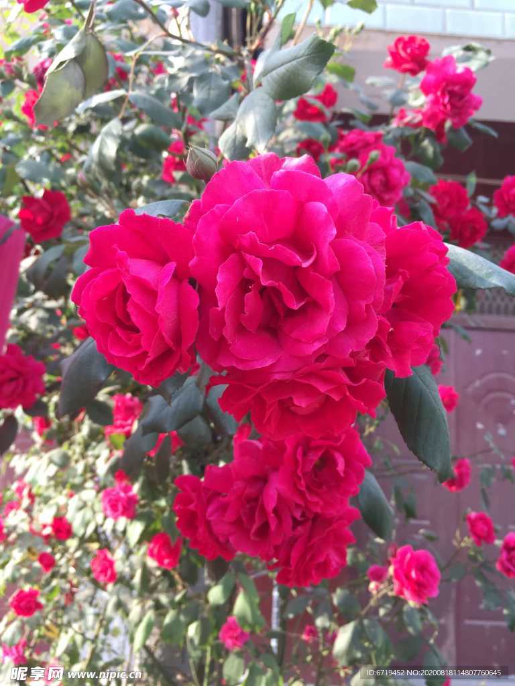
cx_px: 258
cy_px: 343
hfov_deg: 48.2
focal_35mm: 29
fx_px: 575
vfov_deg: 61.7
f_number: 2.2
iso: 32
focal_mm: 4.15
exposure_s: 1/138
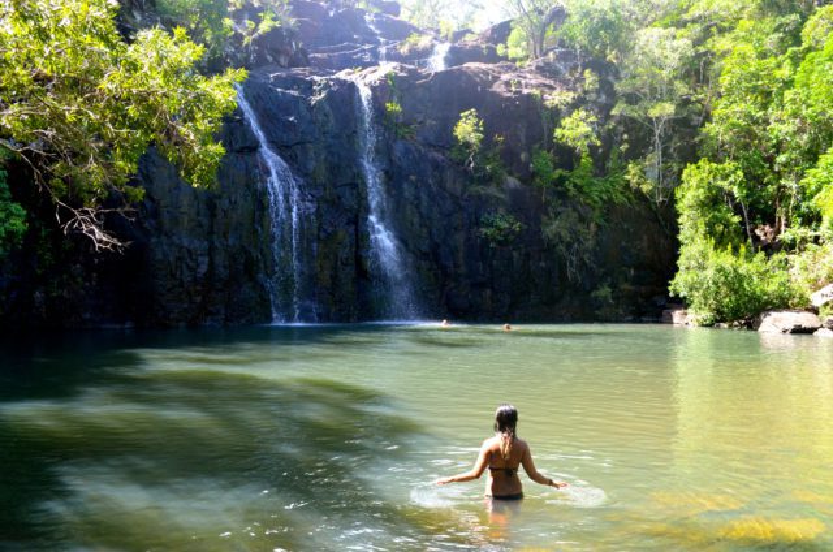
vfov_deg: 39.8
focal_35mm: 33
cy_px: 276
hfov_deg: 57.3
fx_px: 762
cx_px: 416
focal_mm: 22
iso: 800
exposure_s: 1/250
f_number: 8
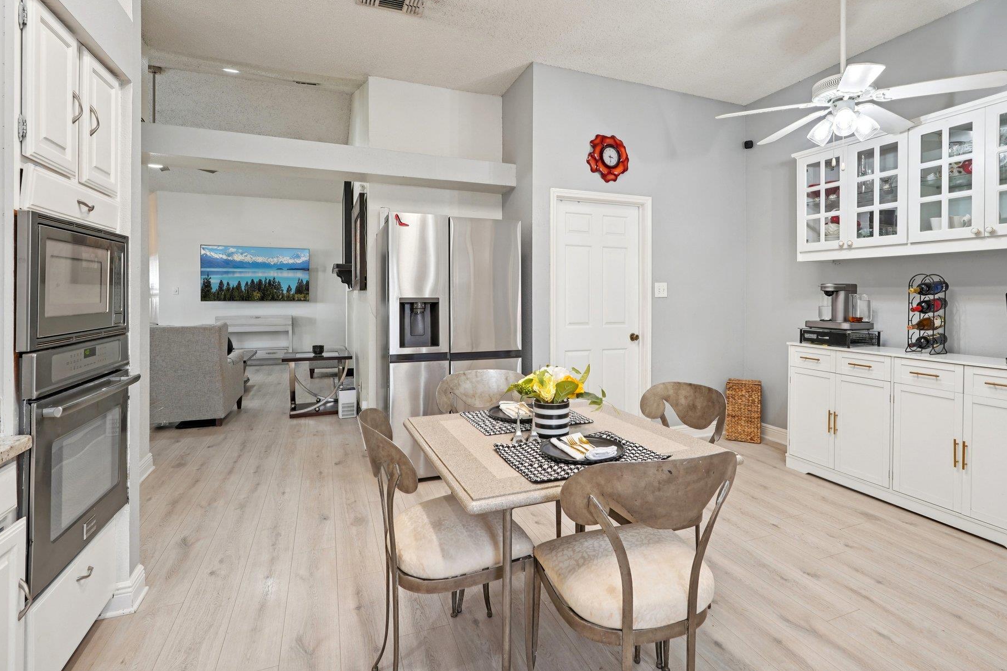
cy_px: 295
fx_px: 519
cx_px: 546
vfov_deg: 65.5
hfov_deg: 88.0
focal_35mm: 19
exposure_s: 1/13
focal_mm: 16.5
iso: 400
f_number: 8
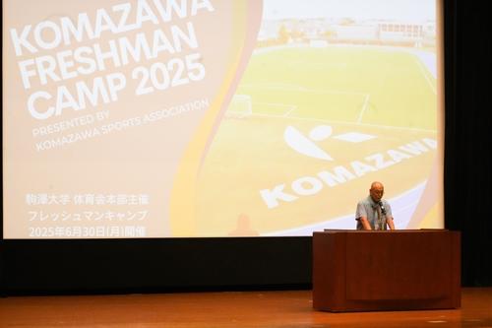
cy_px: 164
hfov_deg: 19.5
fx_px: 1434
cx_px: 246
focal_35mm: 105
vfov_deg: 13.0
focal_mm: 70
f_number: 16
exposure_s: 1/30
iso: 6400
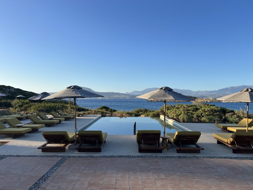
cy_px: 95
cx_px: 126
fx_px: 190
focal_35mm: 26
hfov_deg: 67.3
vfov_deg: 53.1
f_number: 1.5
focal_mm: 5.7
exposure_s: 1/3077
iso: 50
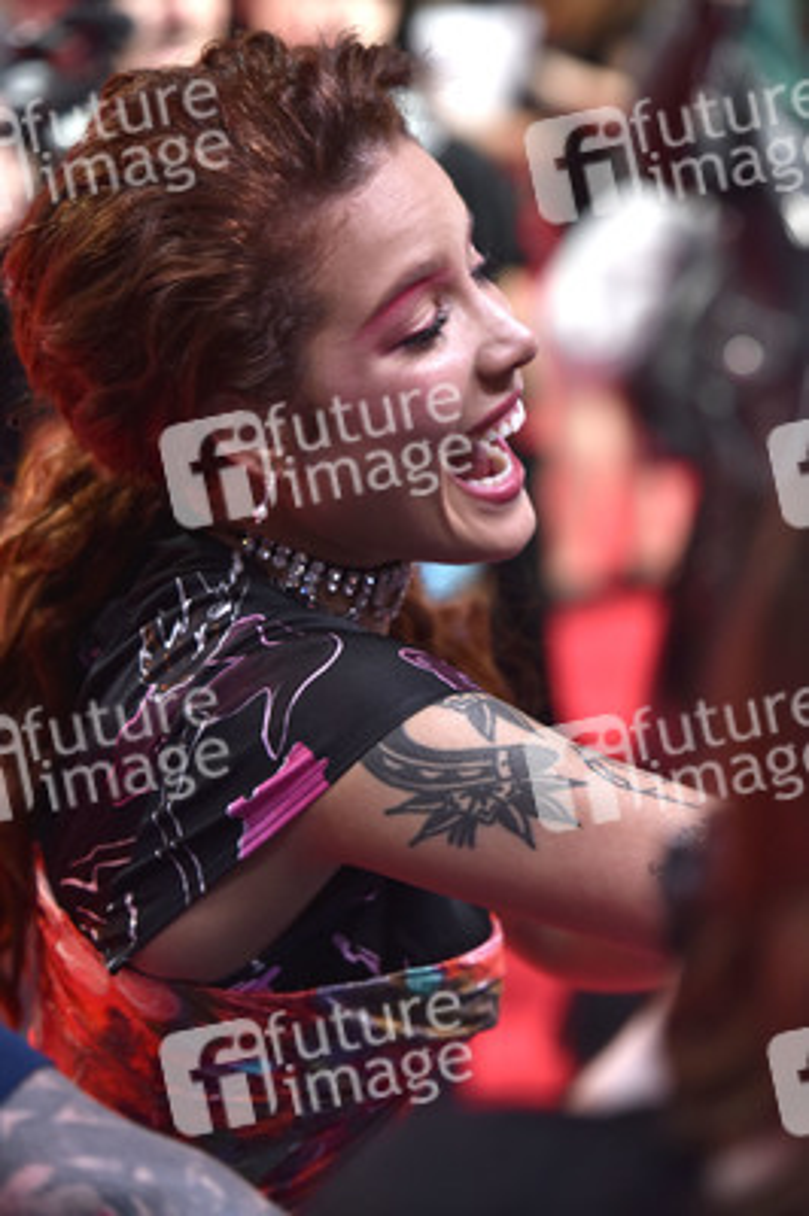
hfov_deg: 10.5
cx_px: 404
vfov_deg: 15.8
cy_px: 608
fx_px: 4389
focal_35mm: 130
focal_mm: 130
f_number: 4.5
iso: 2000
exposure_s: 1/250
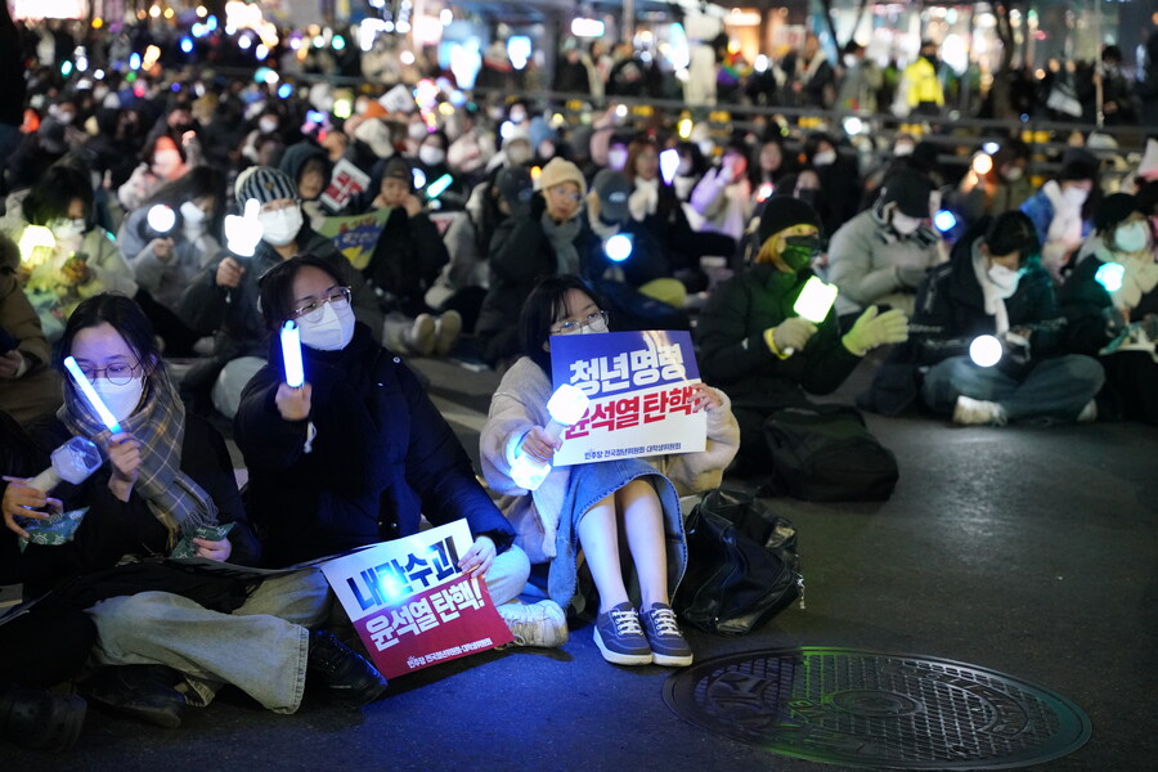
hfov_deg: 28.8
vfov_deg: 19.5
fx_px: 2251
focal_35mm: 70
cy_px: 386
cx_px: 579
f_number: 3.2
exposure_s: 1/80
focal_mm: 70
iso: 8000
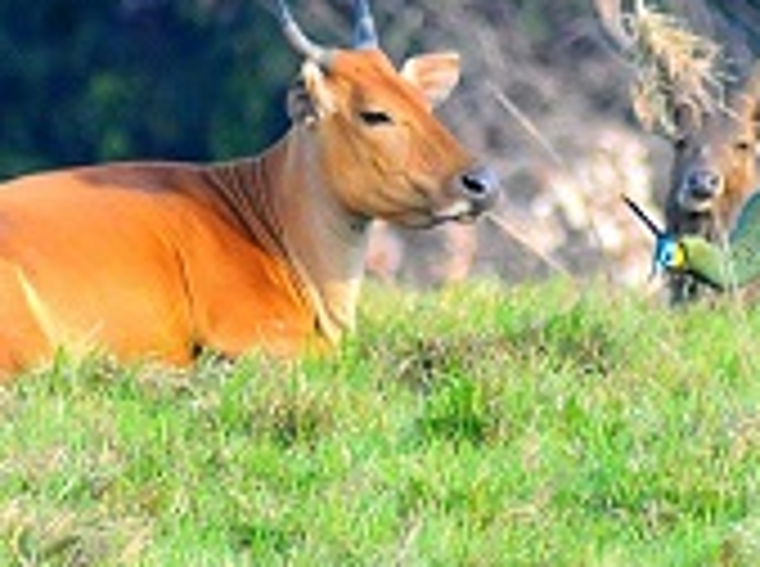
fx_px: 33651
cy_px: -81
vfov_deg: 1.0
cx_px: 544
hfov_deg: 1.3
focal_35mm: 1536
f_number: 8
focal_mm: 400
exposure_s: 1/320
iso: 1000
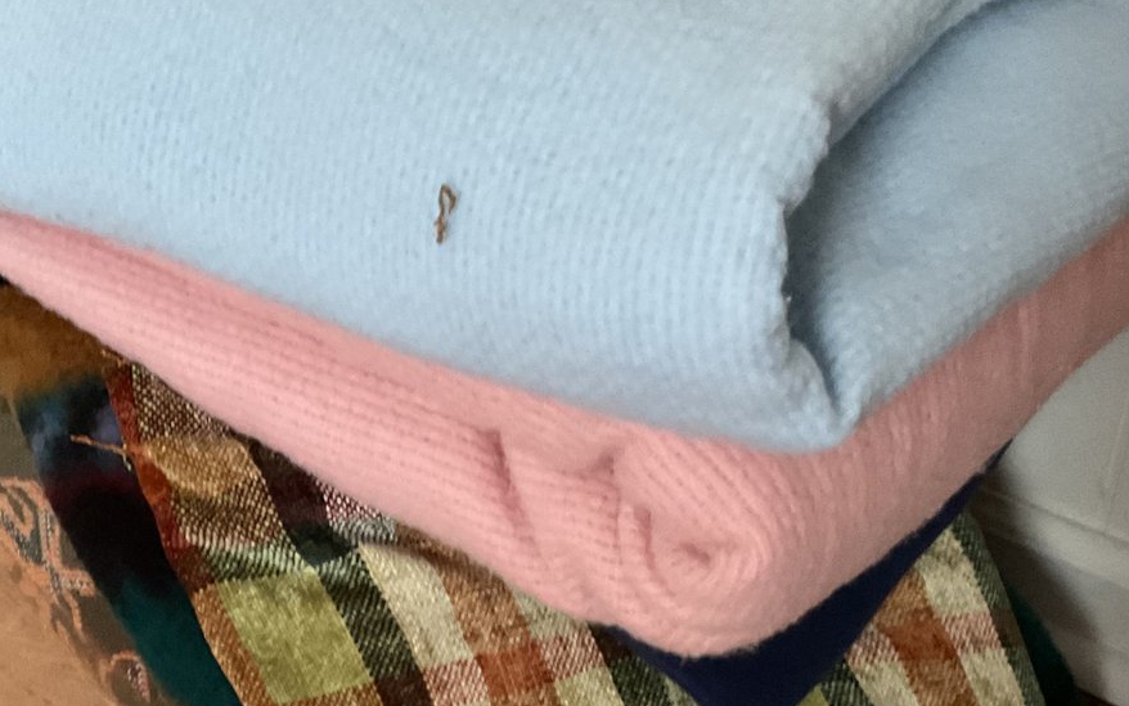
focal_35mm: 53
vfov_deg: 23.7
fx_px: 1631
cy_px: 640
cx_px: 478
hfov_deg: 38.1
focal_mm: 3
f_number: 1.8
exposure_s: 1/30
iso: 500
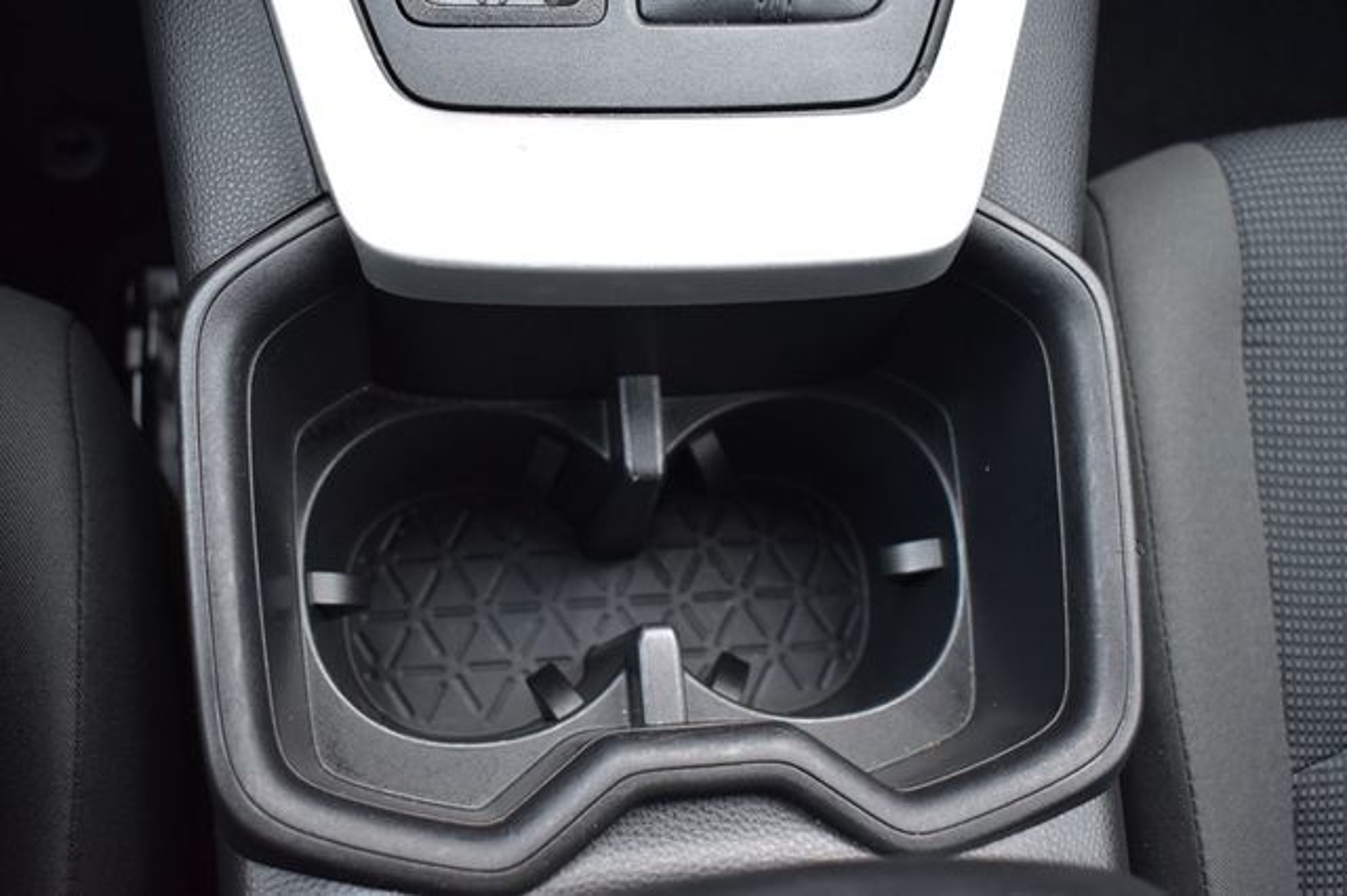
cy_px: 448
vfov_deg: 34.2
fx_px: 1458
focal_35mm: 39
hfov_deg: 49.6
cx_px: 674
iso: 1600
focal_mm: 26
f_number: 4.5
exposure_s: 1/15
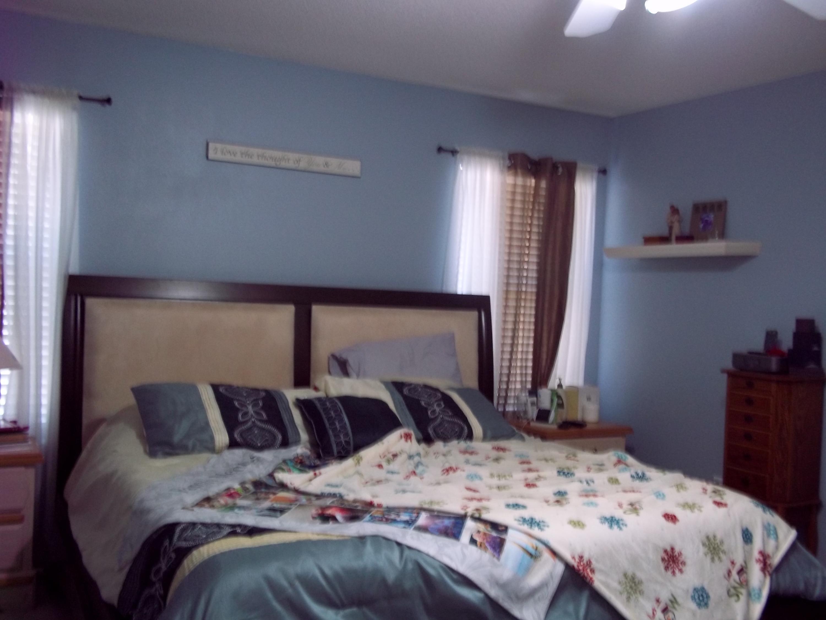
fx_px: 859
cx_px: 413
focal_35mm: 36
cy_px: 310
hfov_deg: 51.4
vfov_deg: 39.7
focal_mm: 6.5
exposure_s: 1/10
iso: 160
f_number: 3.1
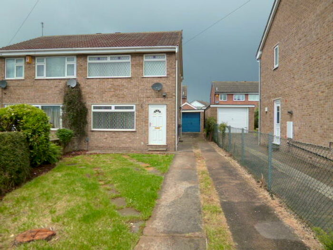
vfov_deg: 56.8
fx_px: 231
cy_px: 125
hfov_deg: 71.6
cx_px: 166
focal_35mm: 24
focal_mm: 4.3
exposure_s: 1/800
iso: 100
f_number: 2.5
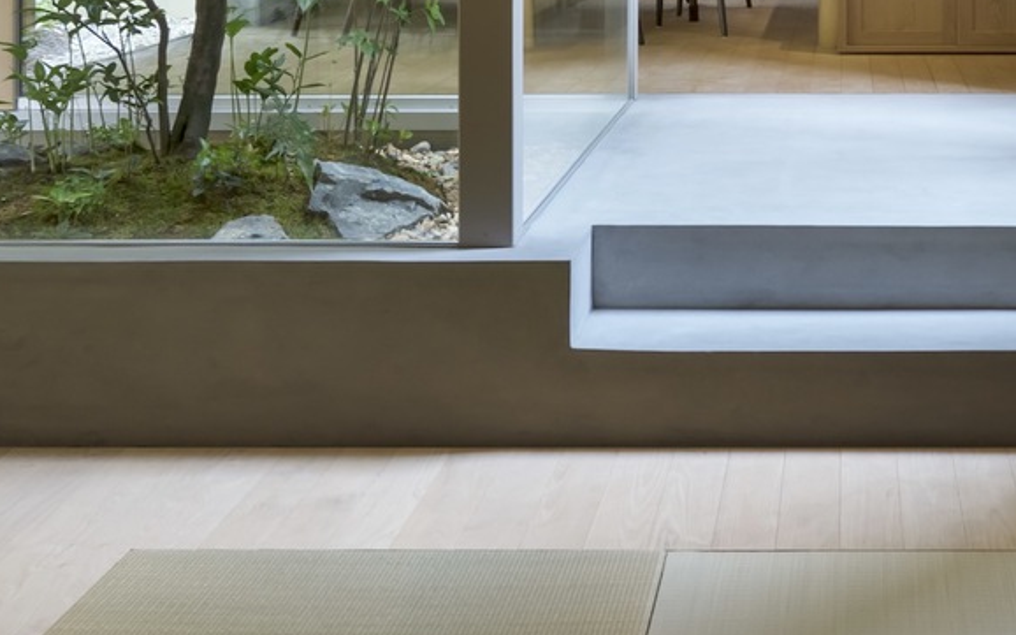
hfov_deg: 32.8
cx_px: 849
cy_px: -394
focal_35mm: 60
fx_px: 1661
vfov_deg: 18.4
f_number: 9.5
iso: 400
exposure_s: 1/20
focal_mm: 17
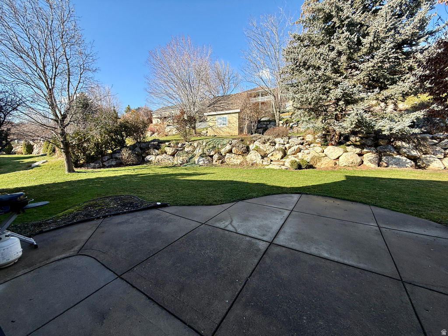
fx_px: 181
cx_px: 224
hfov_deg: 102.1
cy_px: 168
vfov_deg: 85.7
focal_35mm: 14
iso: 50
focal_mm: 2.22
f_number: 2.2
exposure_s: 1/751
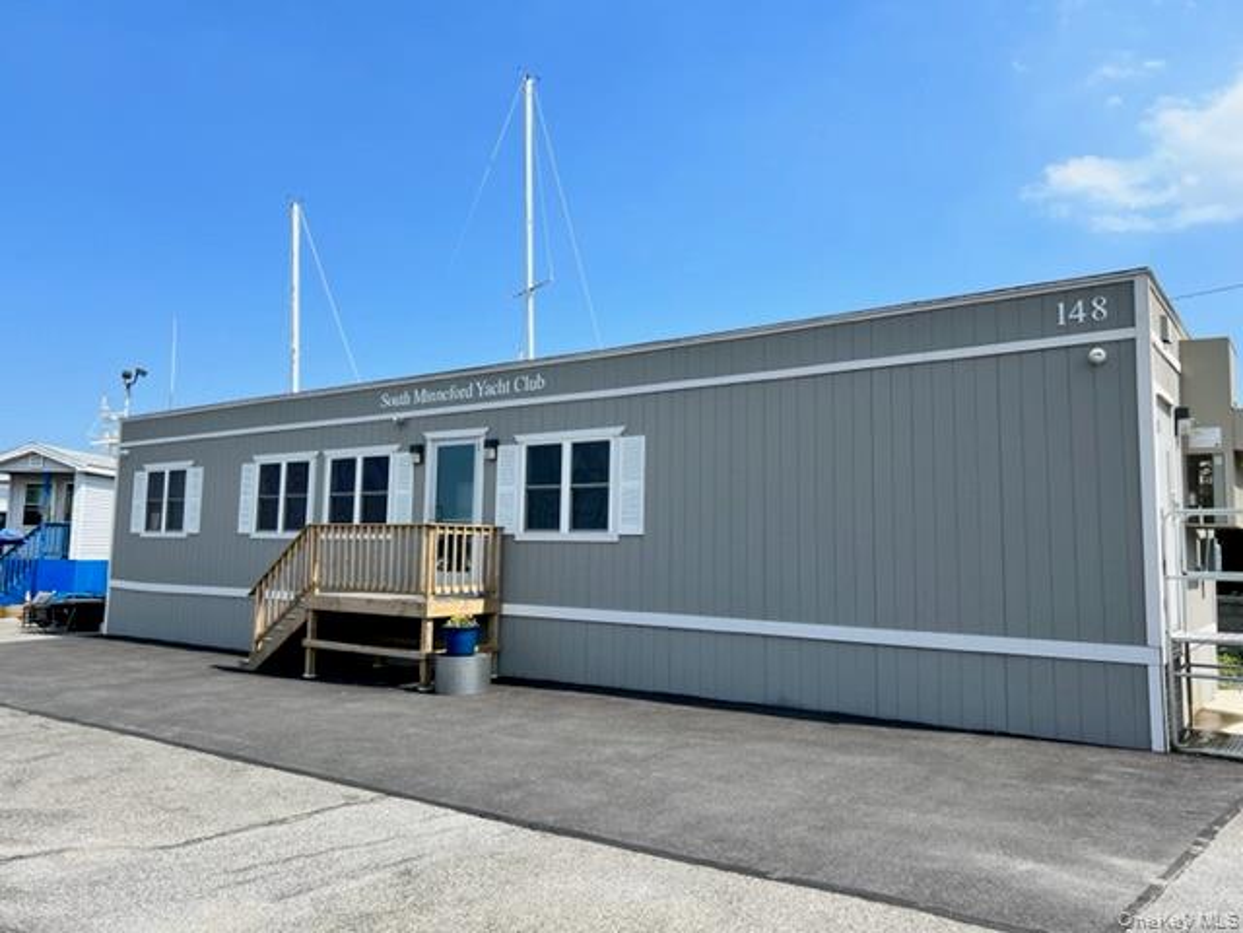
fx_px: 934
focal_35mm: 26
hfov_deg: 67.3
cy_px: 466
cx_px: 622
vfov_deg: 53.1
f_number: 1.5
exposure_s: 1/4115
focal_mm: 5.7
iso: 50
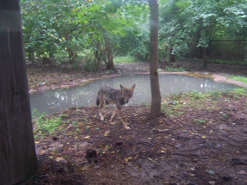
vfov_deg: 42.9
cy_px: 92
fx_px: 235
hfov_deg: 55.4
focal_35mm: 33
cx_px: 124
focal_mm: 5.5
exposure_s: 1/30
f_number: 3.4
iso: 140
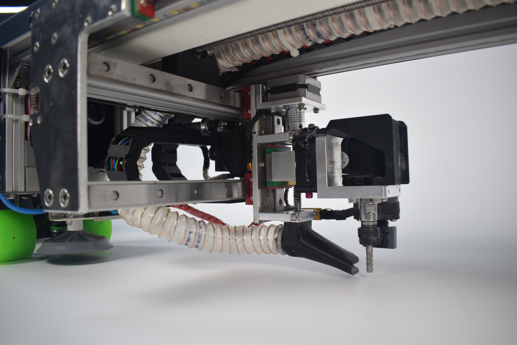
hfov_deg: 67.4
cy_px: 172
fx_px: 388
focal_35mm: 27
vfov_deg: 48.0
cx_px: 258
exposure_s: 1/80
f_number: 4
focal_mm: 18
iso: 500
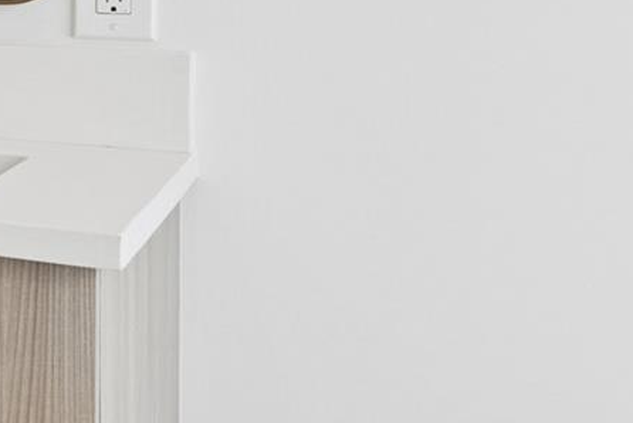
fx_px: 1372
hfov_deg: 16.4
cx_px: -768
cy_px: -15
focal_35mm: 78
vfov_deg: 17.1
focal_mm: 17
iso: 200
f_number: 10
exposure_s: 1/20
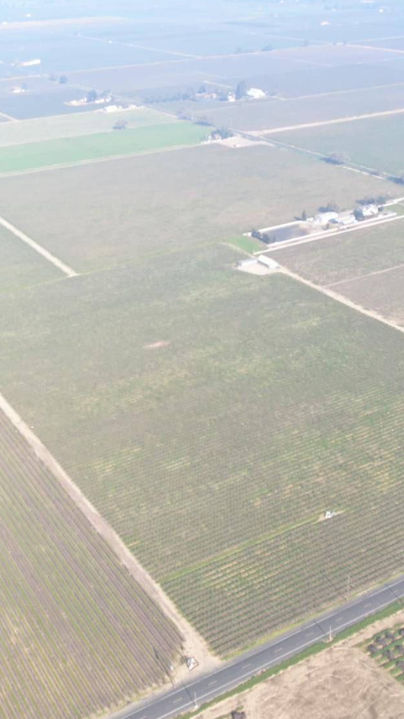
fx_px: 819
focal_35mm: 43
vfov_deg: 47.4
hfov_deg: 27.7
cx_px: 237
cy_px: 362
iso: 100
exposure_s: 1/400
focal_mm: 5.11
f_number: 3
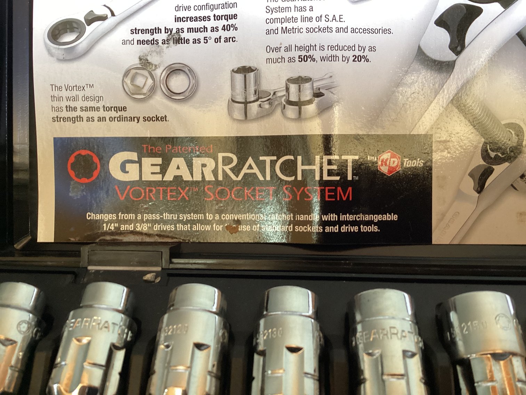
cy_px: 198
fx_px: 471
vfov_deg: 45.4
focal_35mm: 31
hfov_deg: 58.3
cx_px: 263
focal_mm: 3.3
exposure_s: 1/50
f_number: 2.4
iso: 200
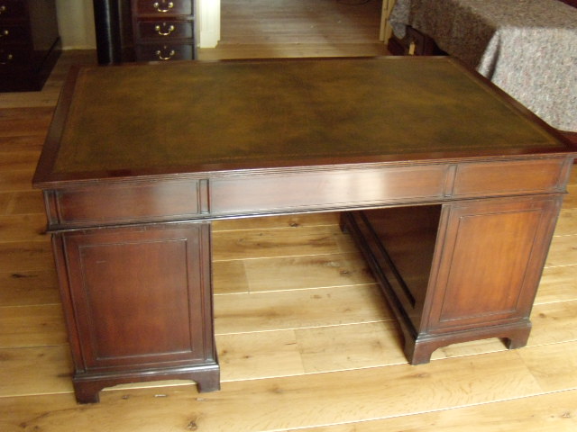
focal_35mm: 36
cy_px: 216
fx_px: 600
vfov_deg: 39.7
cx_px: 288
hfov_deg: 51.4
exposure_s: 1/8
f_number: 3.6
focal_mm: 6.4
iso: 500
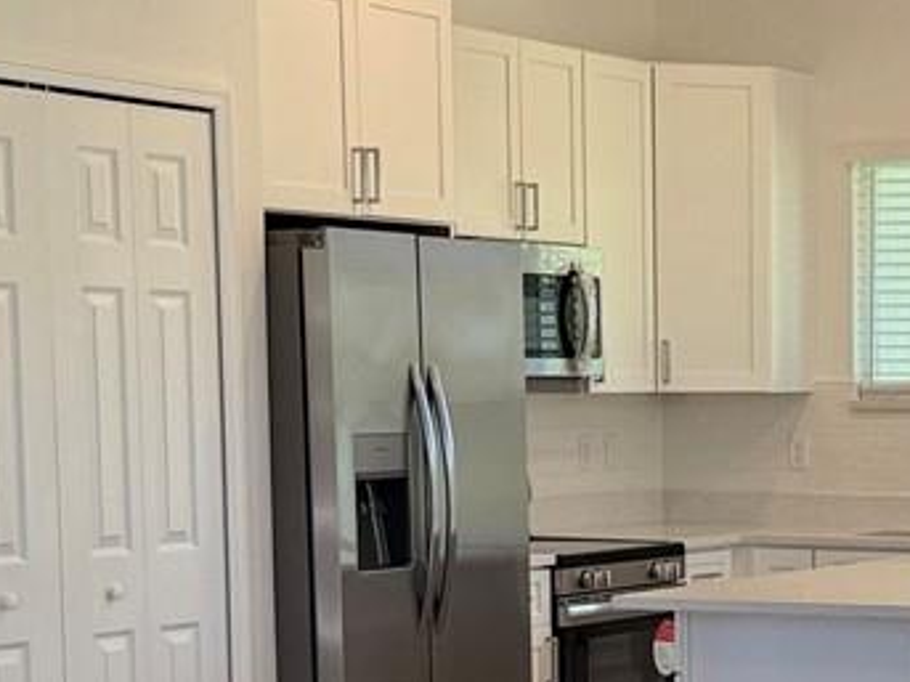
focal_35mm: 112
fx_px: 2943
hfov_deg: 17.3
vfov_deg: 13.0
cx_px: 814
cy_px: 719
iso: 100
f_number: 1.78
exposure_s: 1/281
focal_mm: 6.76
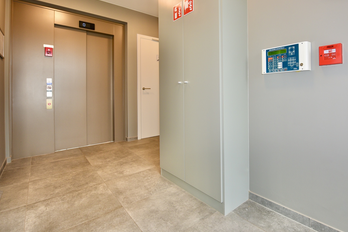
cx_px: 182
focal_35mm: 15
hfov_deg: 100.3
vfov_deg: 77.3
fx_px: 145
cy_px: 117
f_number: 3.5
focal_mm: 14
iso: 200
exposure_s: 1/60
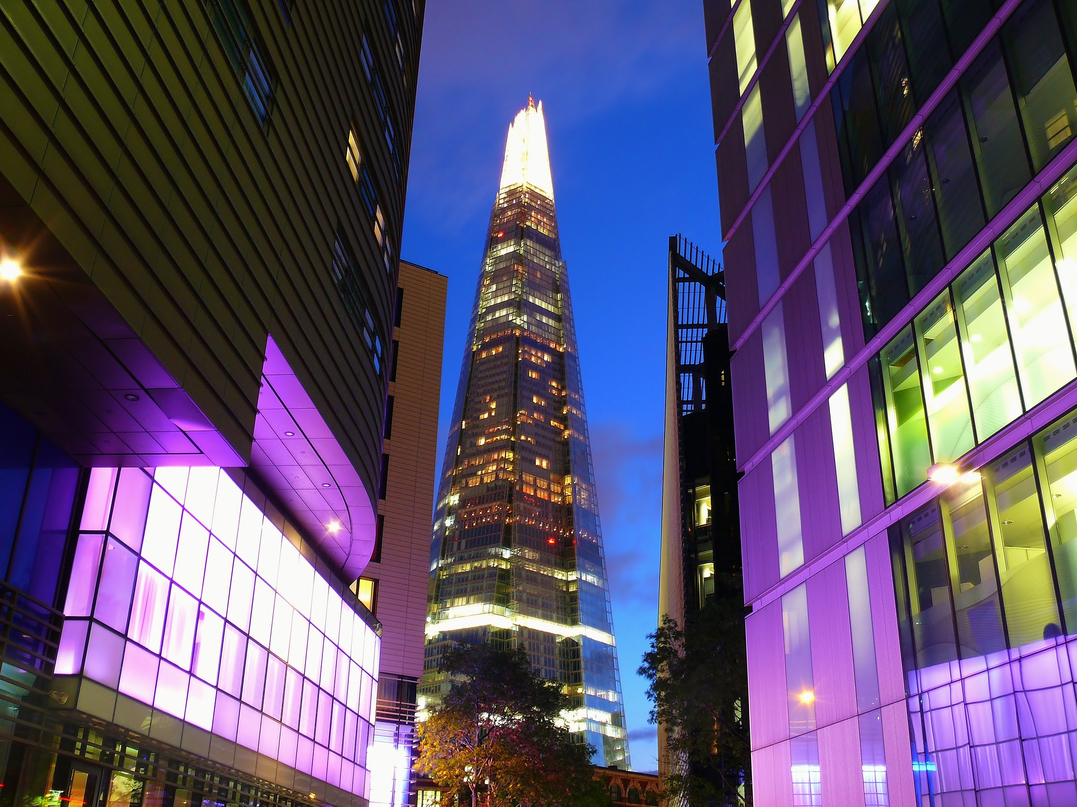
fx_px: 1089
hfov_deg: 52.6
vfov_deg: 40.7
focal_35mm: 35
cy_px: 404
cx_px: 538
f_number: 5
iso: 100
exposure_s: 10
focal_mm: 7.4
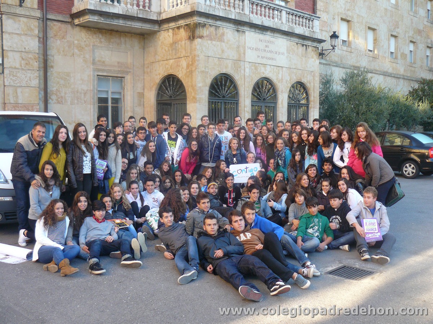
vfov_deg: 39.7
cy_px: 162
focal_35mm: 36
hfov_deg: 51.4
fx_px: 450
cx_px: 216
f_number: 2.8
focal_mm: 6
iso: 100
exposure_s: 1/80
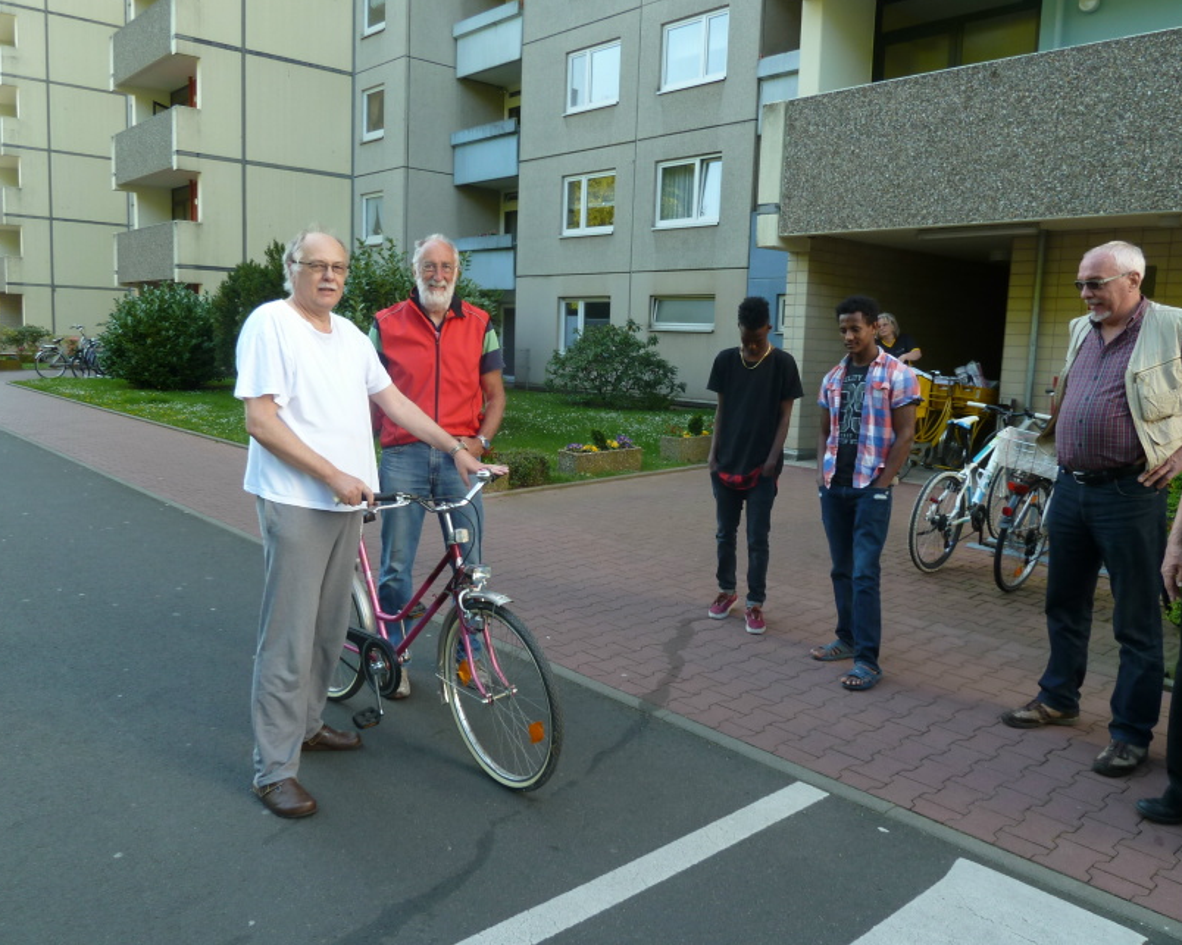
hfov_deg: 64.1
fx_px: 944
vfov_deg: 53.2
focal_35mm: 27
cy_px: 471
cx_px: 586
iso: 80
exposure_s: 1/80
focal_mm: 4.1
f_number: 3.3
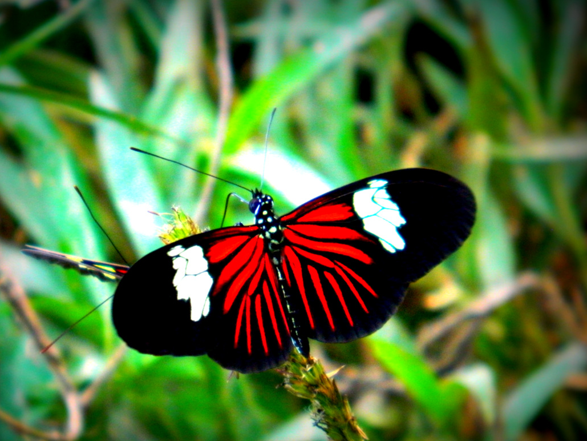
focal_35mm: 612
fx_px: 10379
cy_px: 250
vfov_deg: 2.4
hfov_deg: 3.2
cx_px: 255
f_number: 5.8
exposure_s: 1/60
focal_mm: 94.5
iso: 400
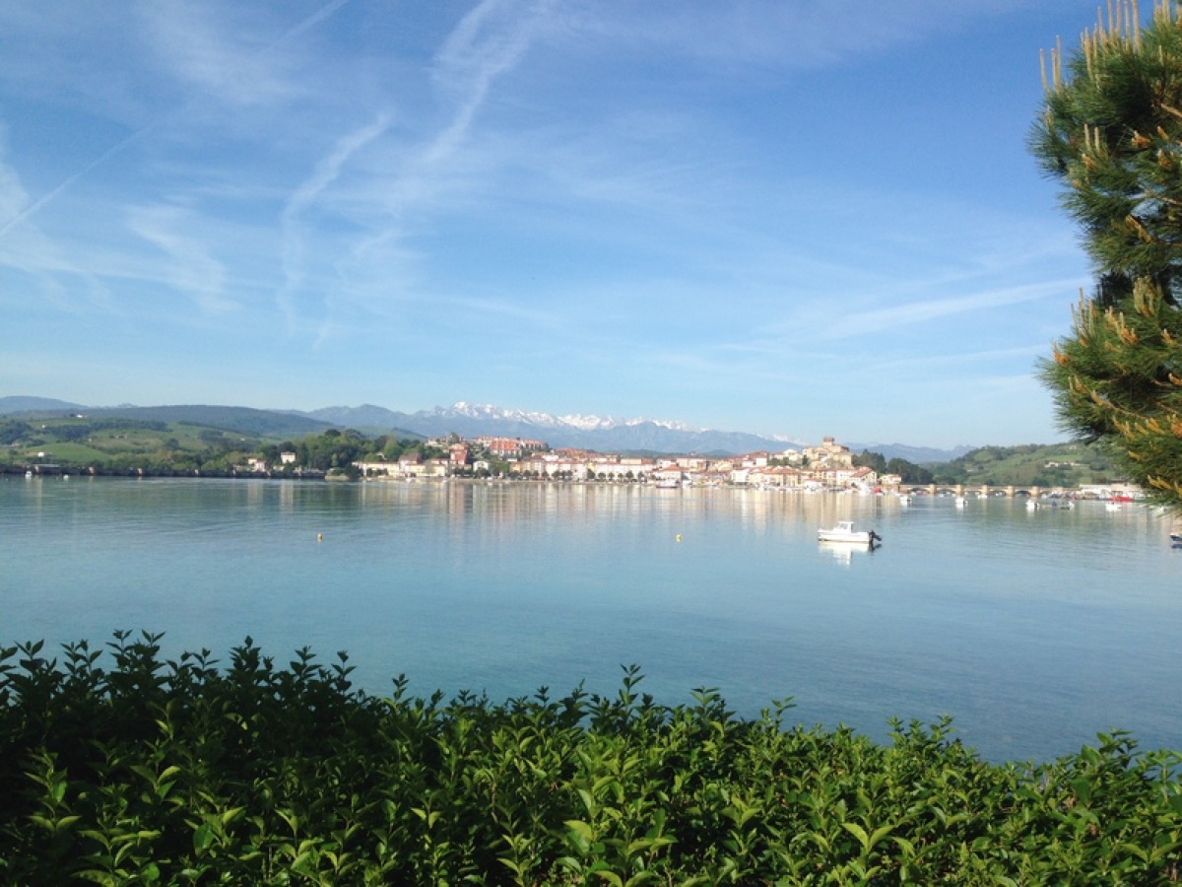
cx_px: 591
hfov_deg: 55.4
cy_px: 444
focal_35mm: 33
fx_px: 1127
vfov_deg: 42.9
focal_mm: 4.12
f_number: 2.4
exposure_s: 1/1748
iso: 50
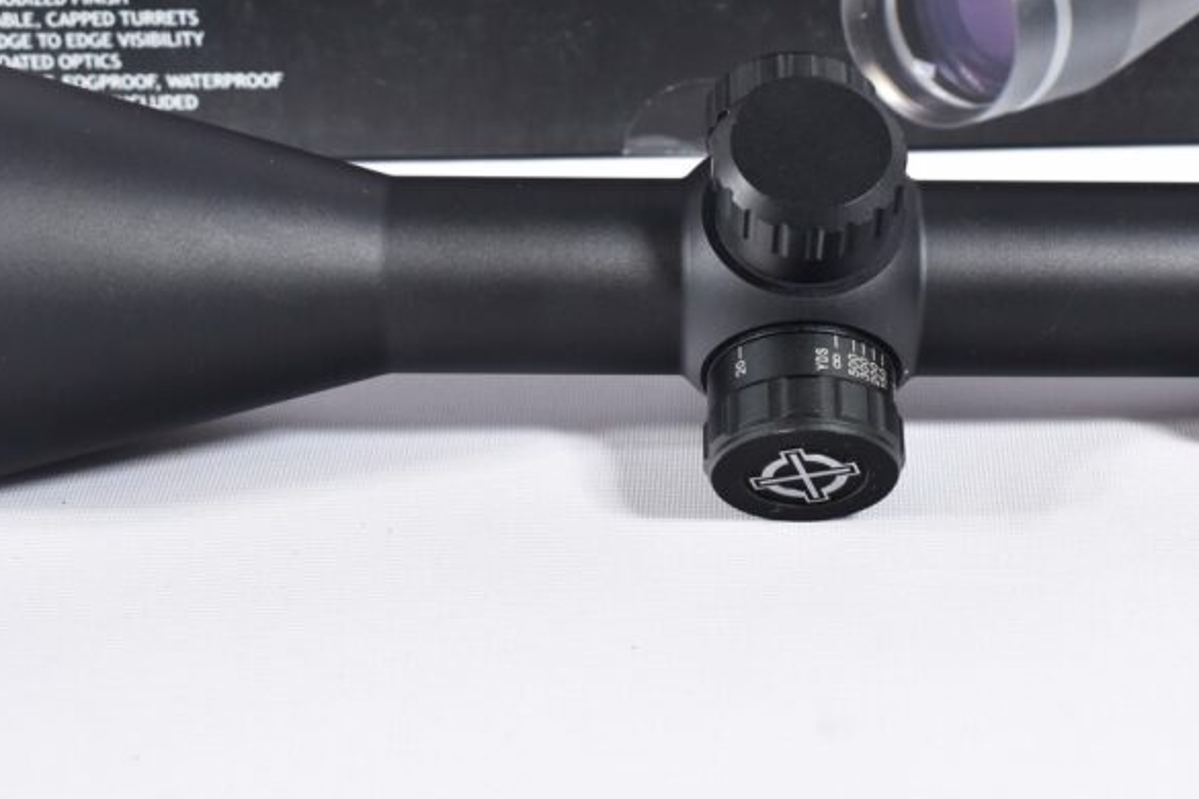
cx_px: 730
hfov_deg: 24.4
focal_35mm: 83
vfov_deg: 16.2
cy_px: 61
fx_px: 2765
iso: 640
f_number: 5
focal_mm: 27
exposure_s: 1/40
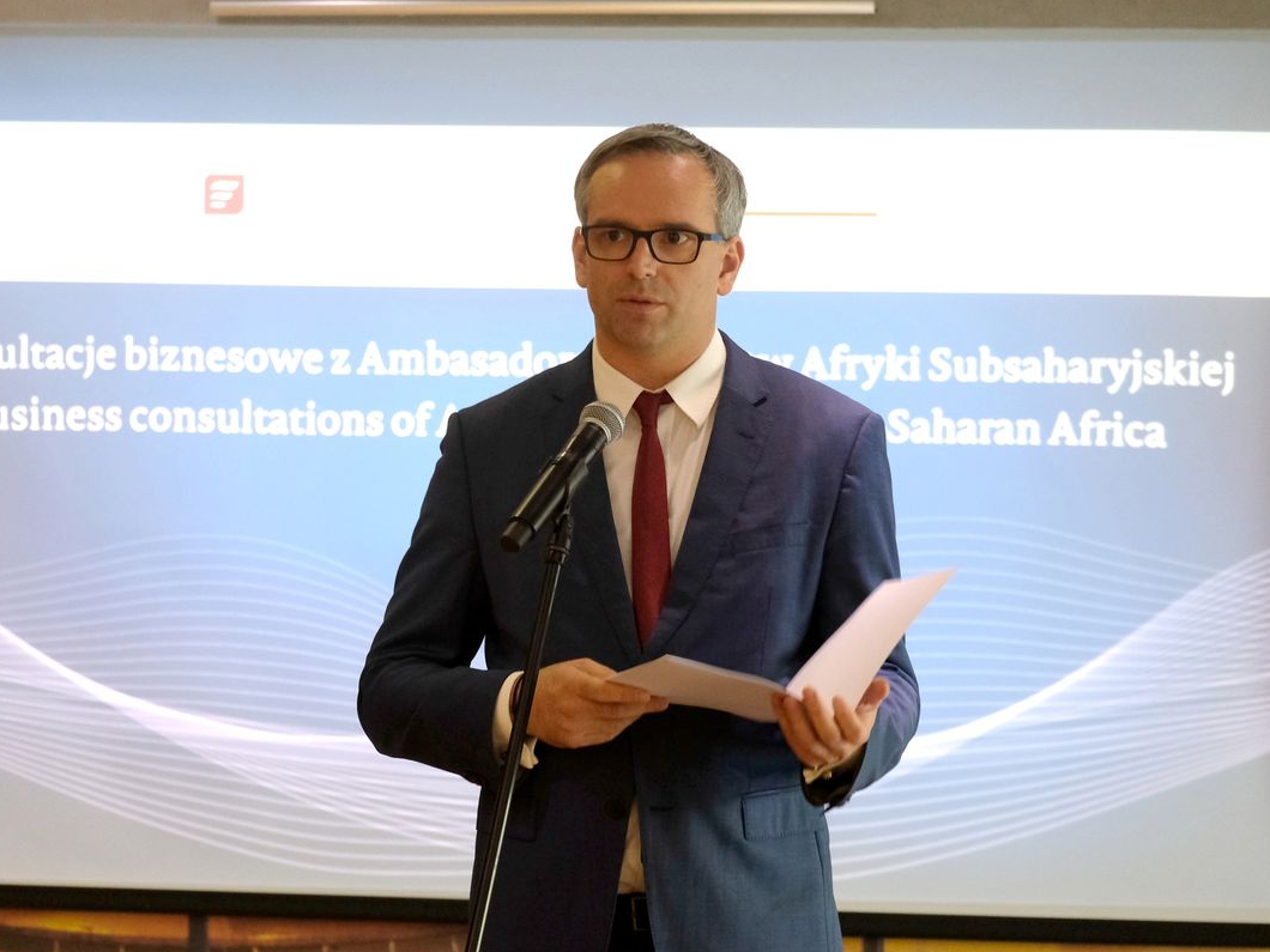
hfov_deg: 10.0
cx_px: 574
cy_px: 475
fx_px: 7228
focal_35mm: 197
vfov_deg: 7.5
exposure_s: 1/28
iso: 2500
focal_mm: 120.6
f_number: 5.8
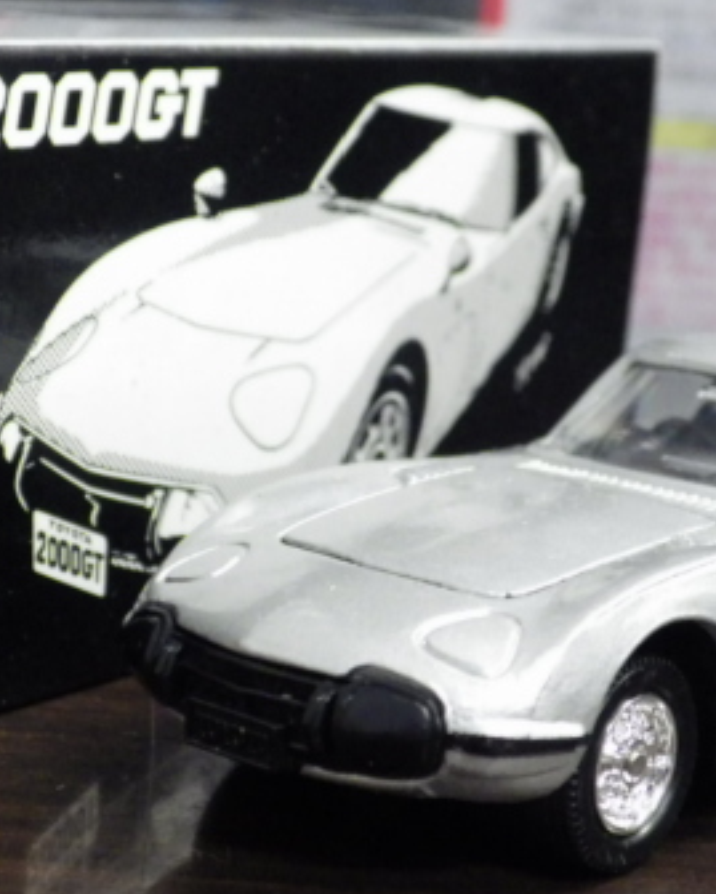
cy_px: 476
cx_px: 343
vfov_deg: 20.6
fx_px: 2462
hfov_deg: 16.5
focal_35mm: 93
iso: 800
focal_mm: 9
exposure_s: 1/25
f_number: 3.8
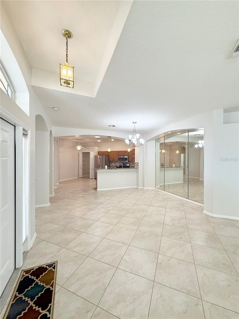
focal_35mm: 14
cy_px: 160
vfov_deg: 102.1
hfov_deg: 85.7
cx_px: 120
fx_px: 129
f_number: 2.2
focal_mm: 2.22
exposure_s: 1/120
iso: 100
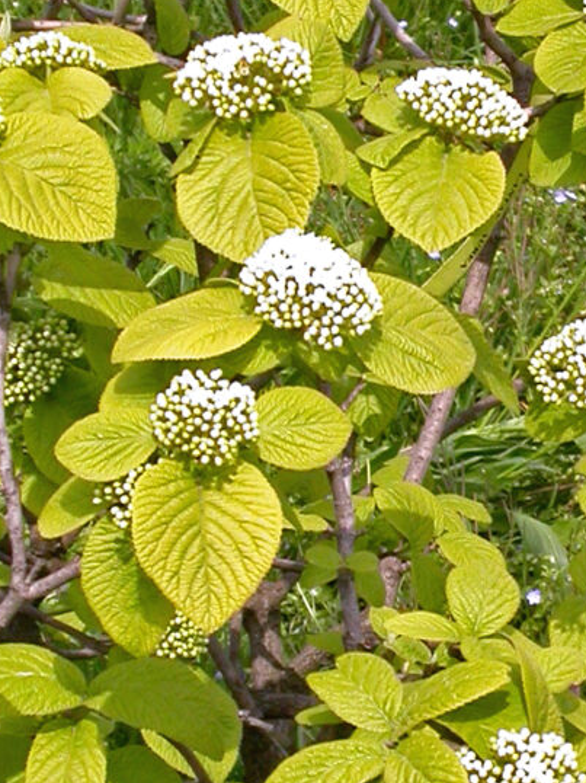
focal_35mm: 238
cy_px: 448
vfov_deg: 8.3
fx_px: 5376
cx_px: 246
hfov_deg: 6.2
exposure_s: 1/1000
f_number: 4.5
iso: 100
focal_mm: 16.6
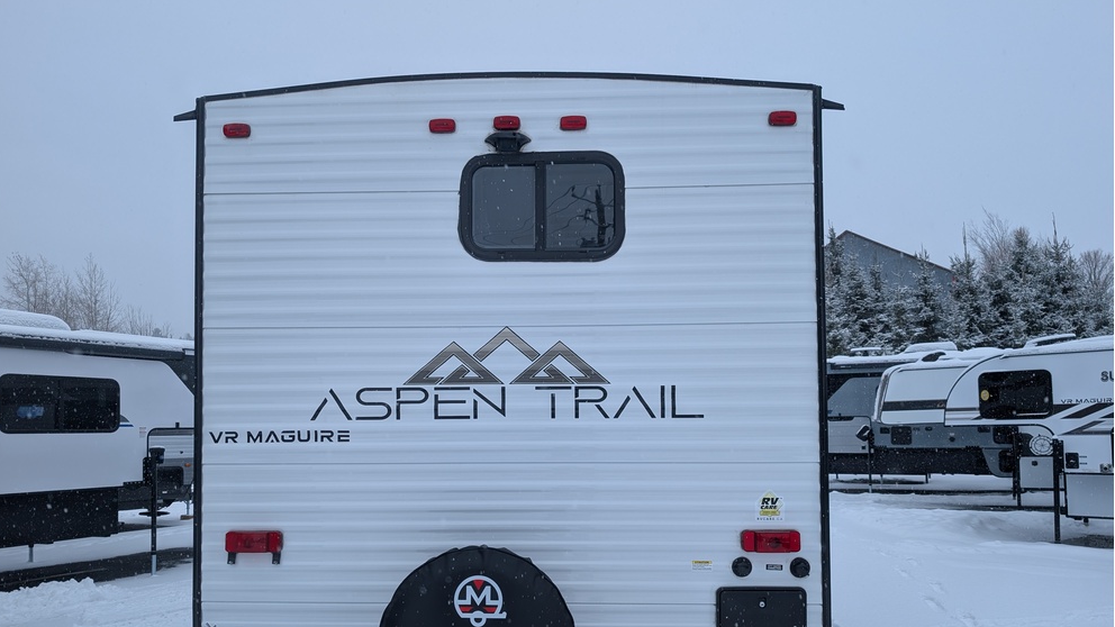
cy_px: 403
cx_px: 541
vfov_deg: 42.5
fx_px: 798
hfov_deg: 69.8
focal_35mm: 27
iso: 23
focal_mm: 6.9
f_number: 1.68
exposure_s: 1/314
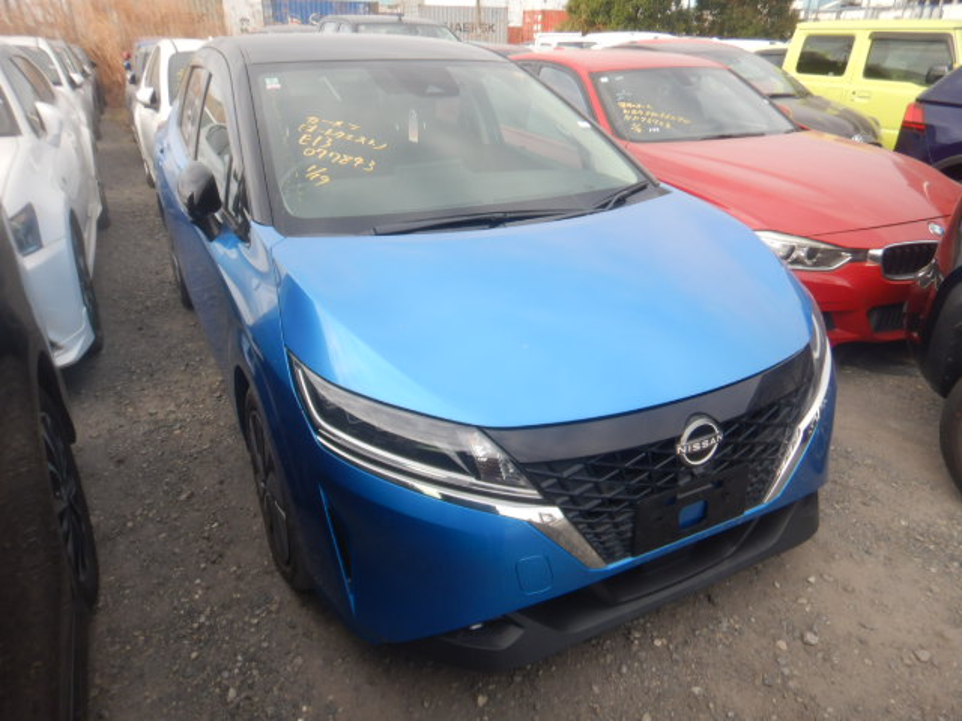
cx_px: 481
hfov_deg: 71.6
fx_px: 667
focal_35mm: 24
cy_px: 360
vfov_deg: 56.8
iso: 125
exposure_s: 1/125
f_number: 2.8
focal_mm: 4.3
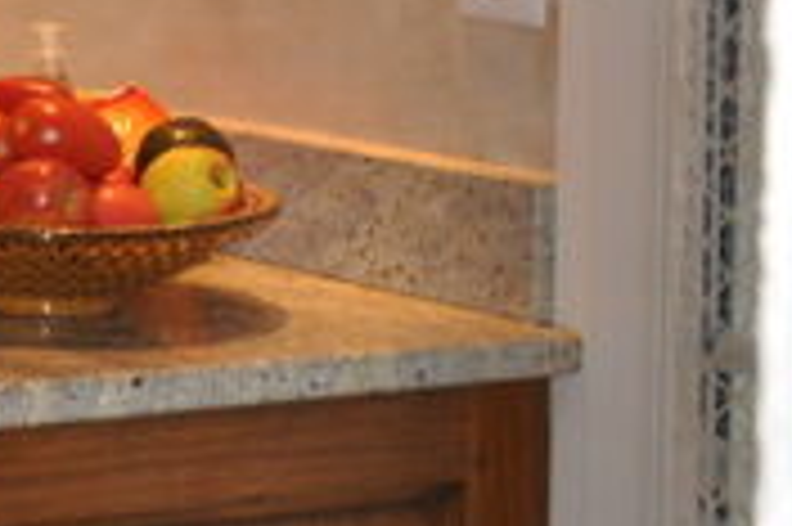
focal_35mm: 188
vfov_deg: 7.2
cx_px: -1346
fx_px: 4132
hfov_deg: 9.3
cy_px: -117
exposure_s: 1/60
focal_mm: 22
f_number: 3.8
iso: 800
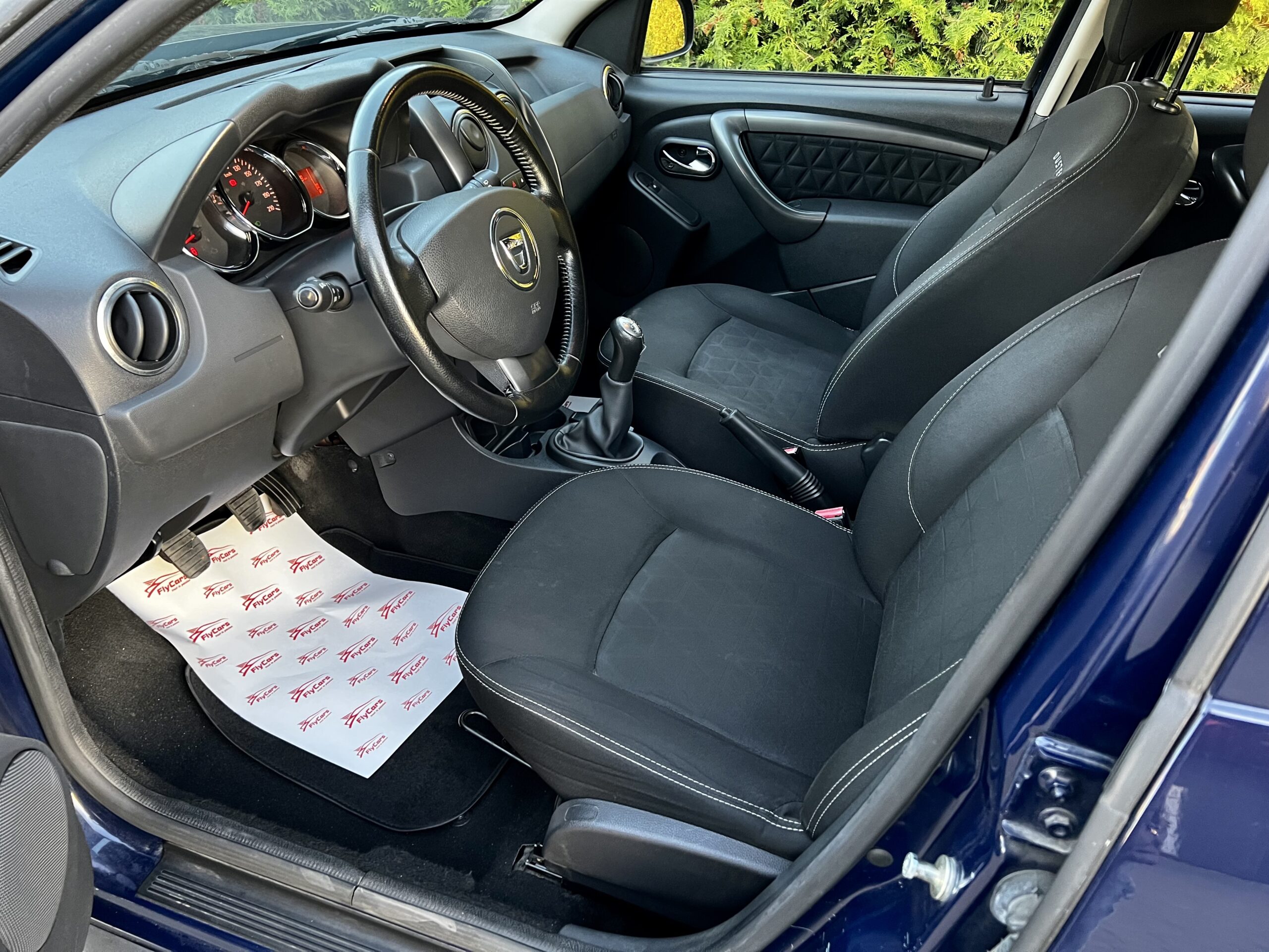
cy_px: 476
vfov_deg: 53.1
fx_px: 953
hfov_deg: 67.3
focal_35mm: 26
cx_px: 634
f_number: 1.5
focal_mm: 5.7
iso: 320
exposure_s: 1/60
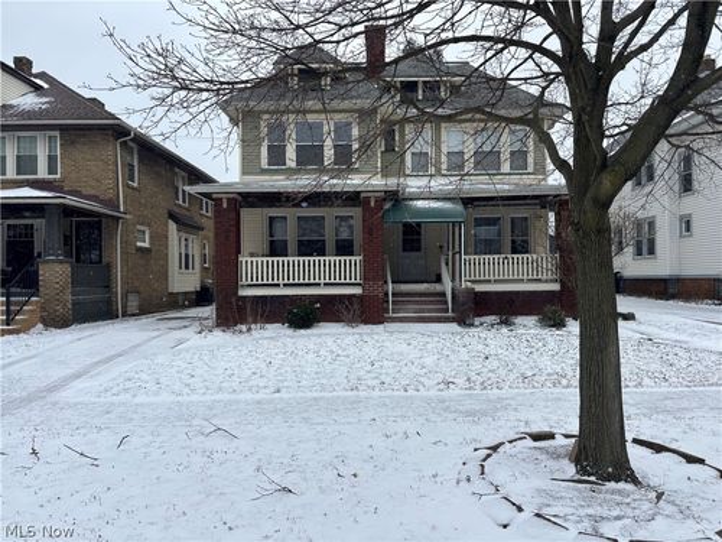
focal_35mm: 26
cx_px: 361
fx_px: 542
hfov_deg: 67.3
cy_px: 271
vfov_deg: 53.1
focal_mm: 5.96
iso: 50
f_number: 1.6
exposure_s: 1/1567
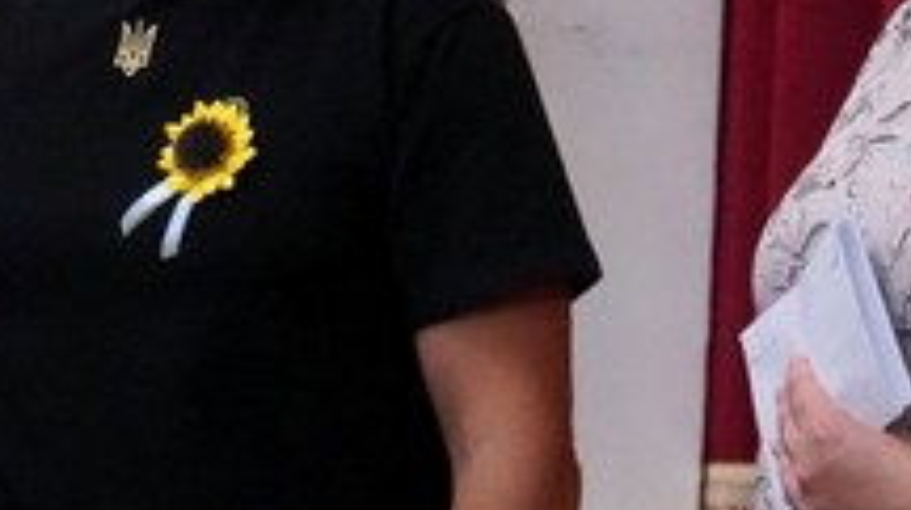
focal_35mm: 198
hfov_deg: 10.9
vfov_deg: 6.1
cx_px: 274
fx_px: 4778
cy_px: 470
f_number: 4
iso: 6400
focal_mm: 34
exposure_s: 1/50
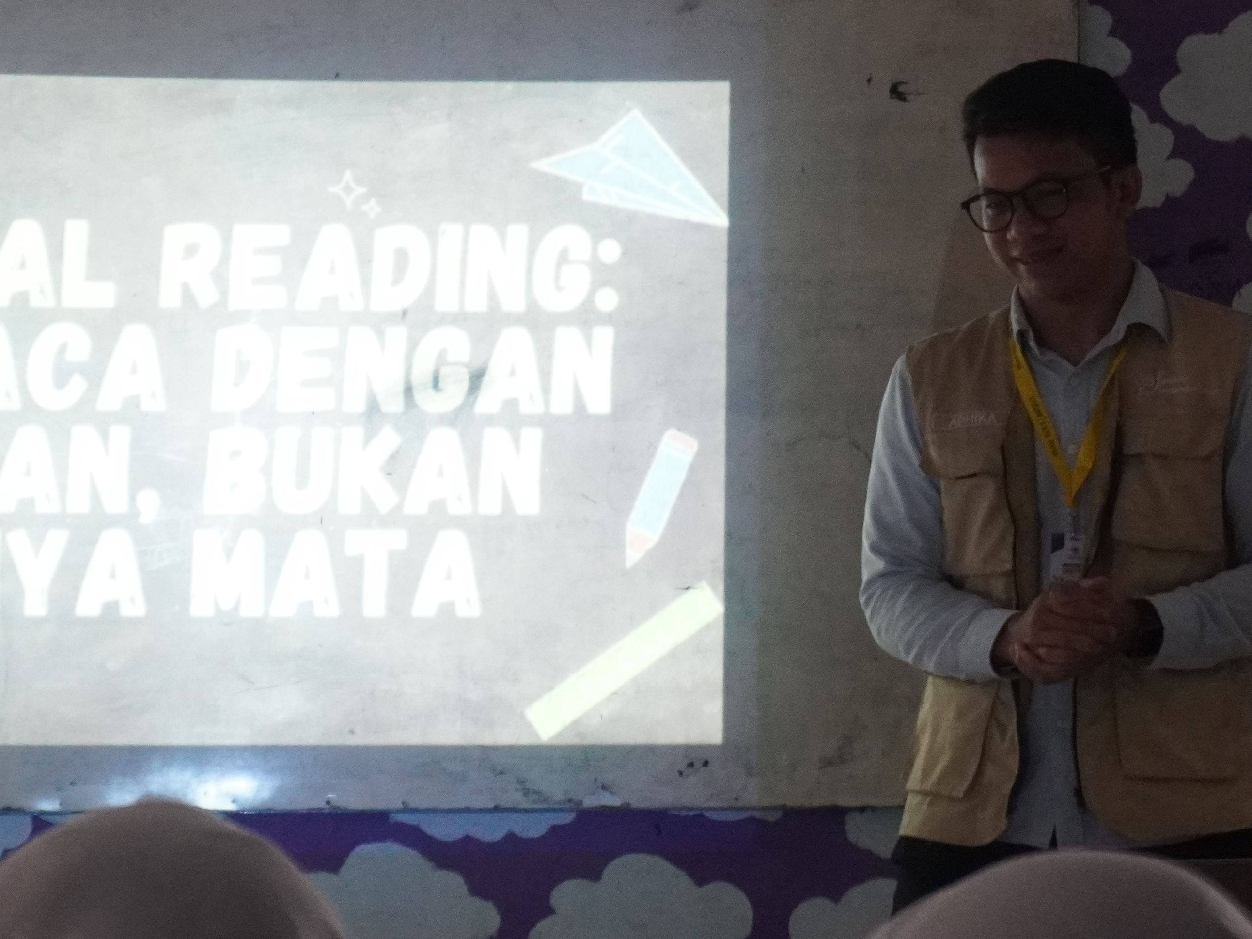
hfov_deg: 12.0
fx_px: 5936
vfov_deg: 9.0
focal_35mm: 164
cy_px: 226
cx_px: 269
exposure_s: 1/100
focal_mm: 49
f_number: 5.6
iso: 3200
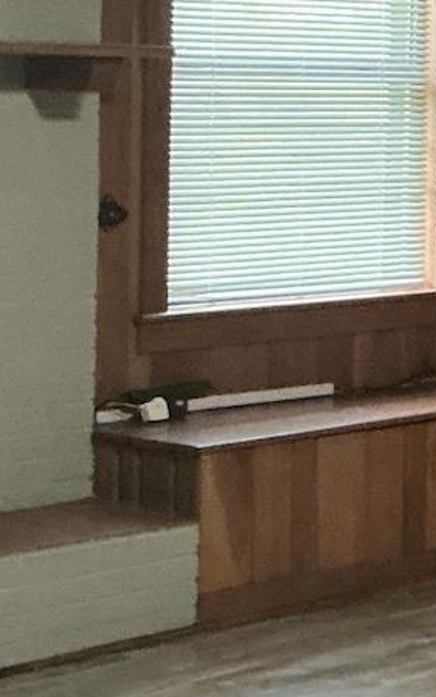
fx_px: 2526
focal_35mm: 133
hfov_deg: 8.7
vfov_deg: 15.7
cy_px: 238
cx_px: 1163
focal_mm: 3
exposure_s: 1/30
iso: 320
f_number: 1.8
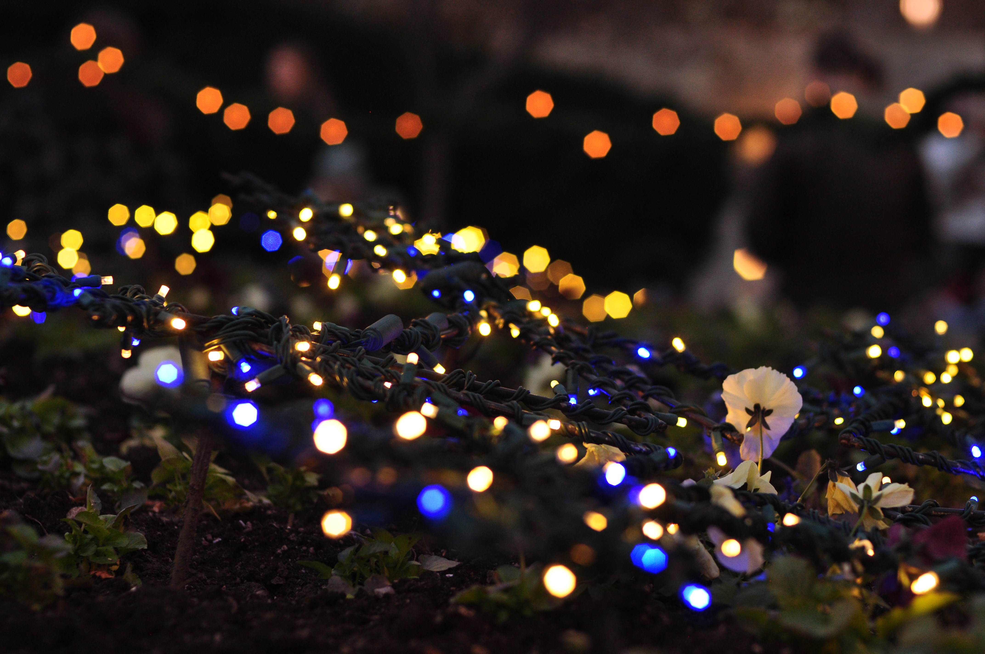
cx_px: 492
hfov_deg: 27.0
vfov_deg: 18.1
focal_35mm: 75
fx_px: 2050
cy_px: 327
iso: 500
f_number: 2.5
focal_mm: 50
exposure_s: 1/200
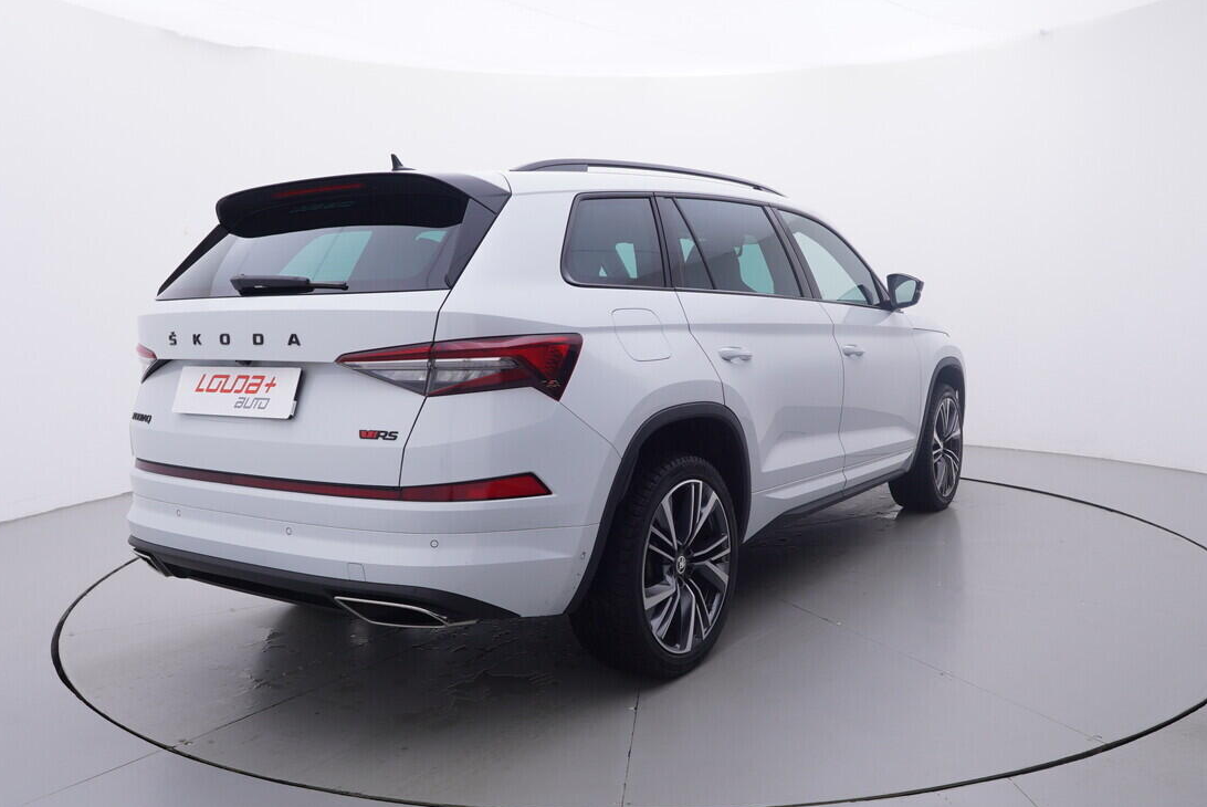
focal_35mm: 30
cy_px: 415
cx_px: 660
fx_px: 995
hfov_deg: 62.3
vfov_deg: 44.1
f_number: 5
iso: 200
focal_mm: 15
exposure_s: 1/80
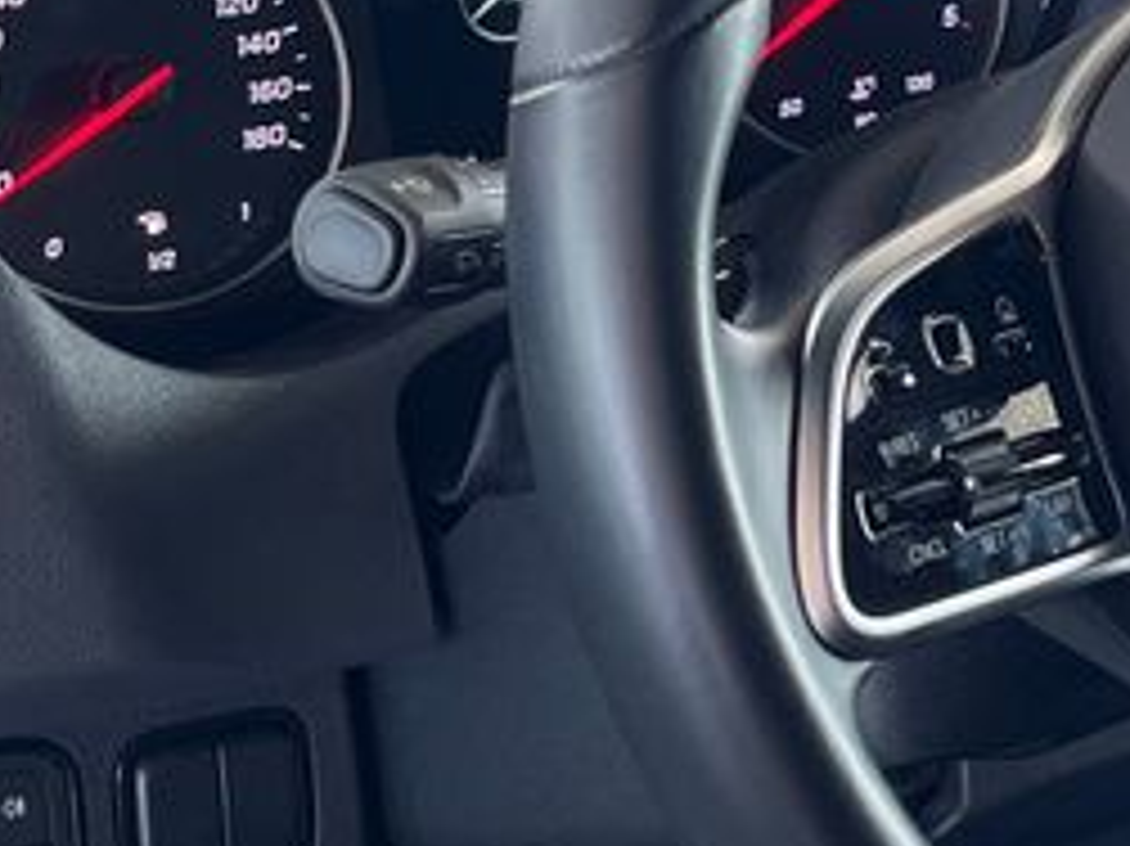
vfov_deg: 13.8
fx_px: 3459
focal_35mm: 106
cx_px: 1436
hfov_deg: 17.5
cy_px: 86
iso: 64
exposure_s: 1/121
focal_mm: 5.1
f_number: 1.6
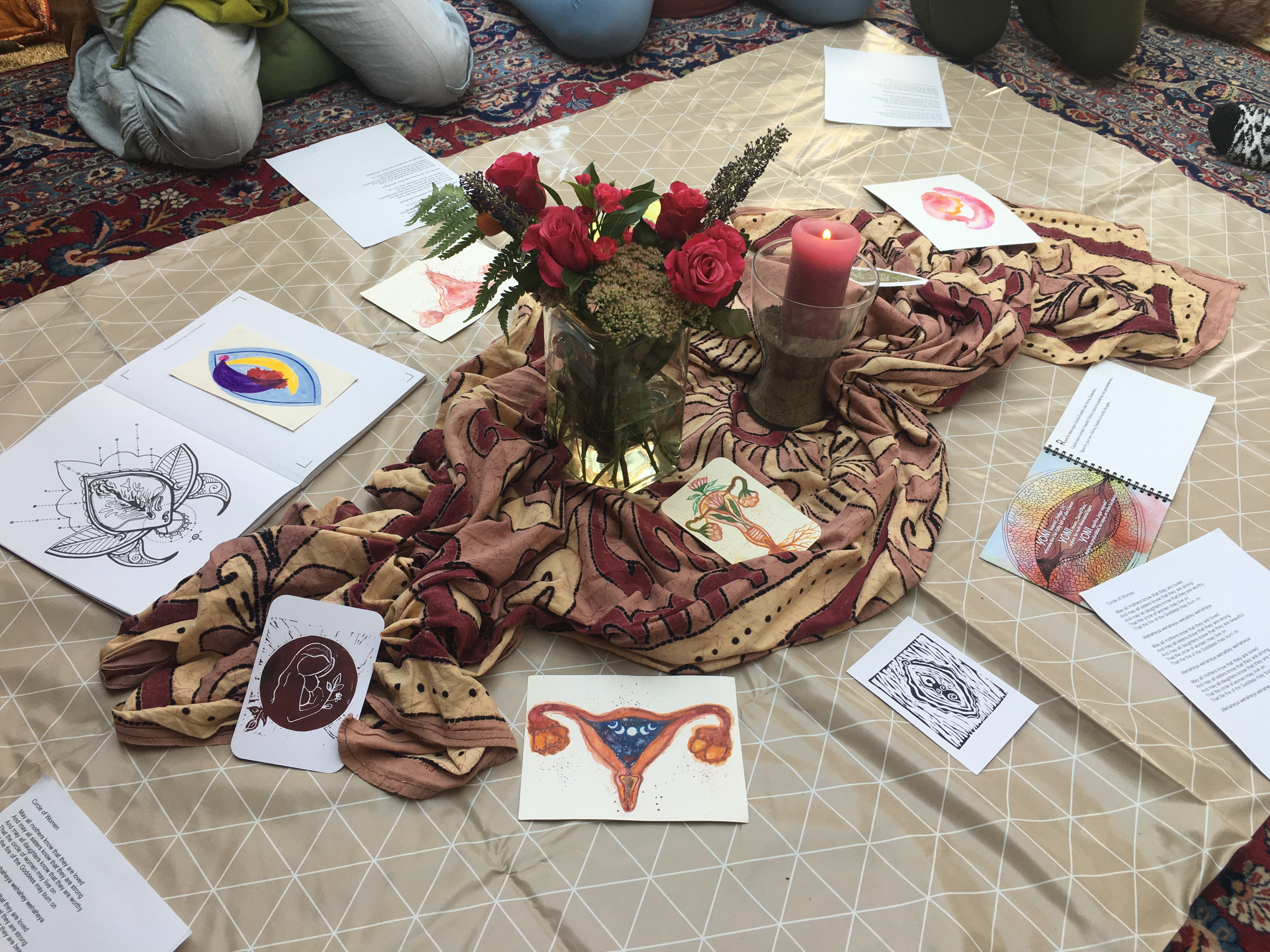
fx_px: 1064
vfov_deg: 48.2
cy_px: 476
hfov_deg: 61.7
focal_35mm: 29
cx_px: 635
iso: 32
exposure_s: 1/100
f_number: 2.2
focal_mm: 4.15
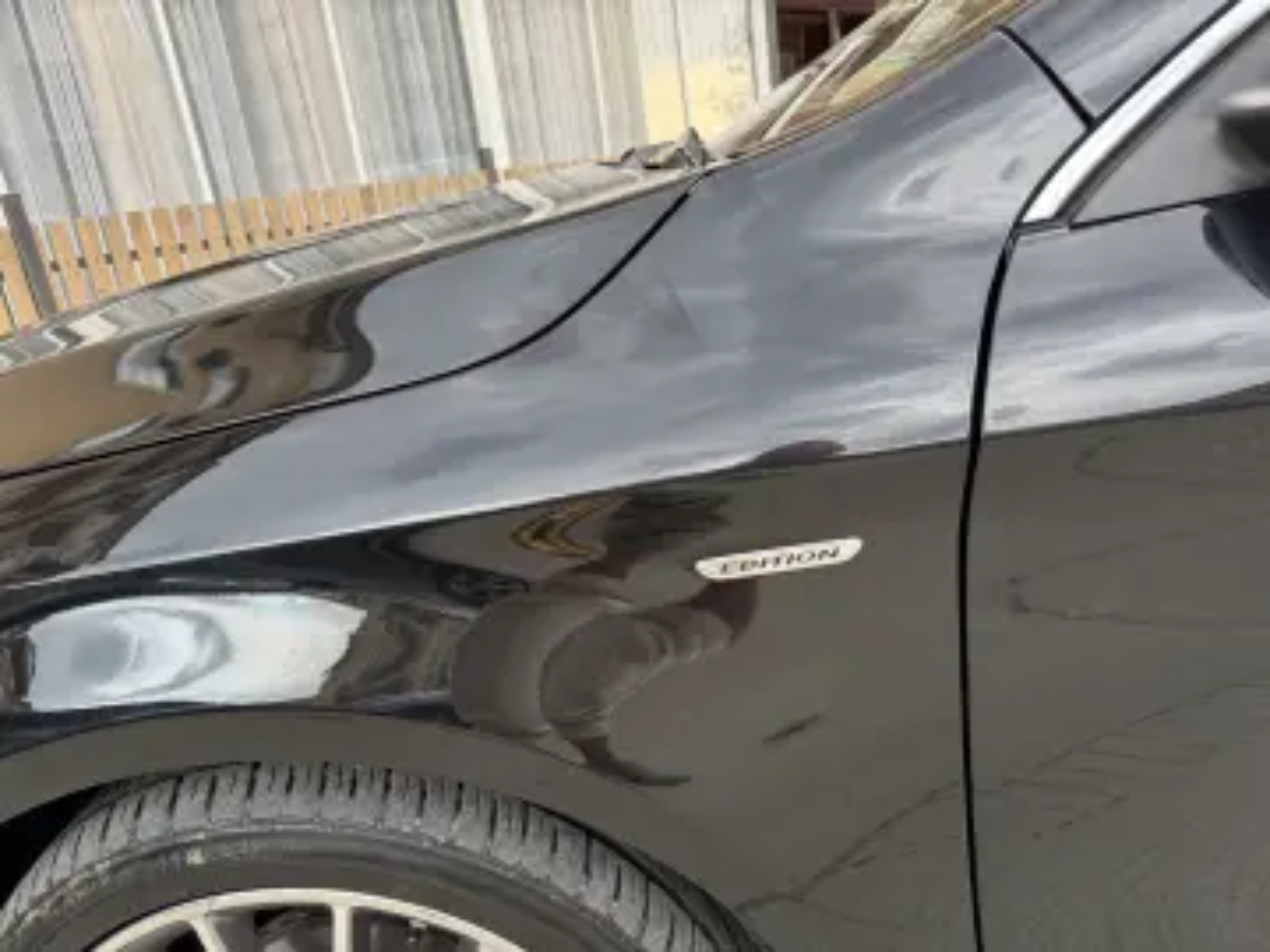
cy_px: 476
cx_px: 635
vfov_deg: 56.8
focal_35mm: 24
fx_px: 881
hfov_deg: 71.6
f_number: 1.78
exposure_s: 1/60
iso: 250
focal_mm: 6.76
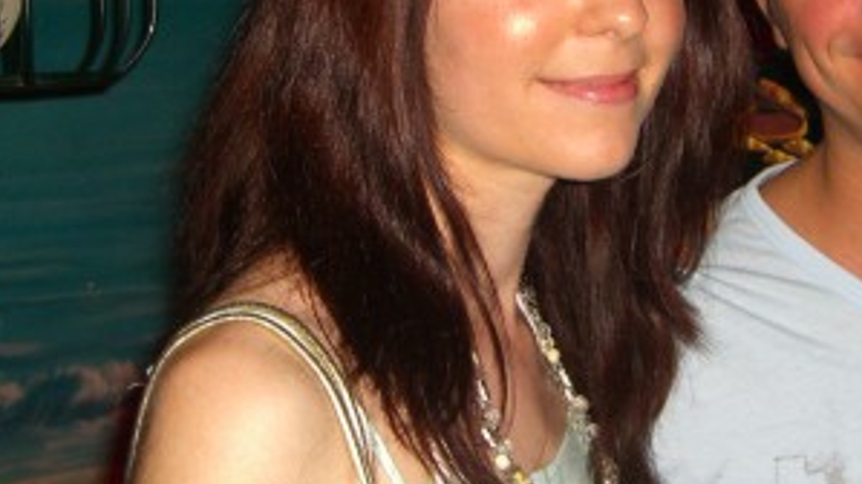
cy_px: 135
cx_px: 600
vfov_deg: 14.5
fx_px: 1897
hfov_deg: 25.4
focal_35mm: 83
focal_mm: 7.9
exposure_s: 1/60
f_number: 2.8
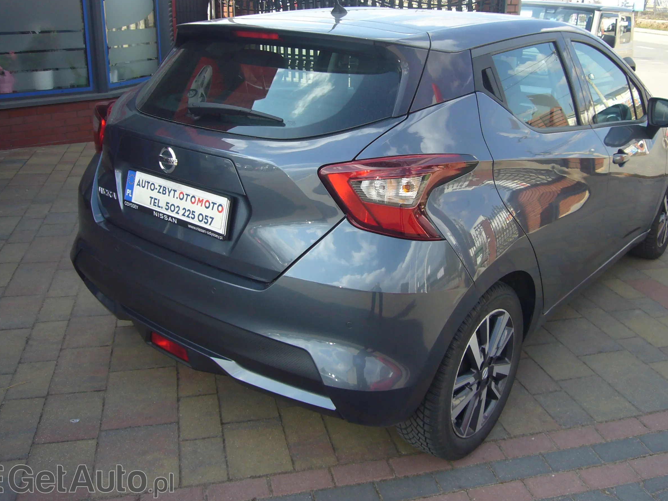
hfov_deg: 55.3
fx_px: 637
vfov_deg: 42.8
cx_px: 363
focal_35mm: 33
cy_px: 209
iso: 80
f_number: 2.8
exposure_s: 1/320
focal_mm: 4.6
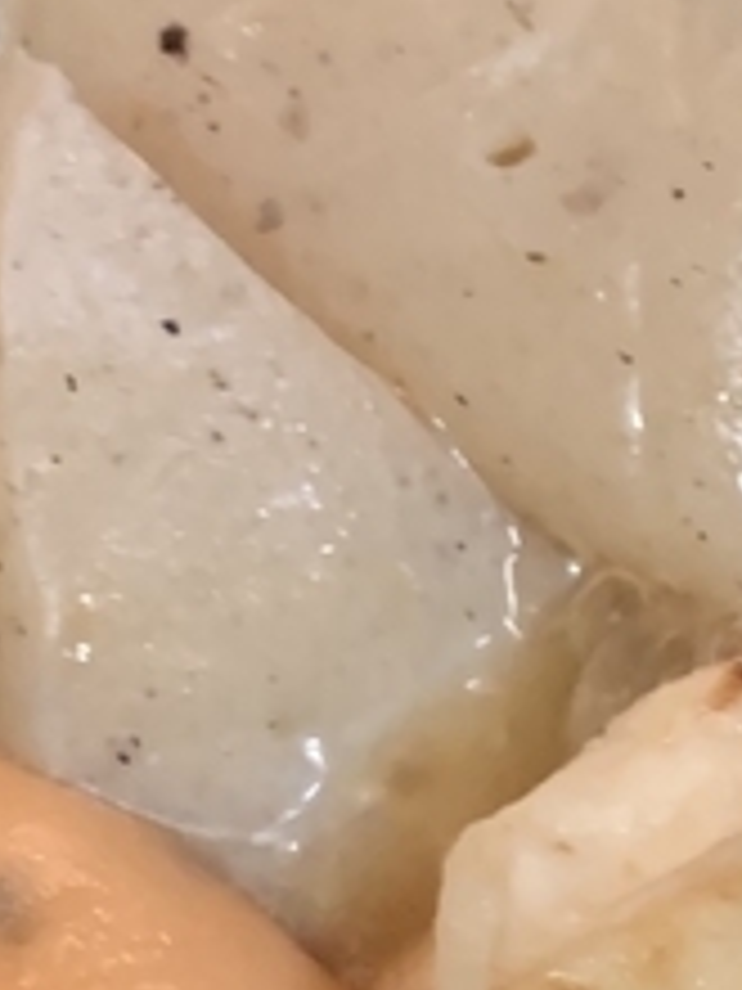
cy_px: 990
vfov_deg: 13.7
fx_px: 4058
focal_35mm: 142
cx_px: 1520
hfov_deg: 9.7
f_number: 1.8
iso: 250
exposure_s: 1/33
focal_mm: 4.25
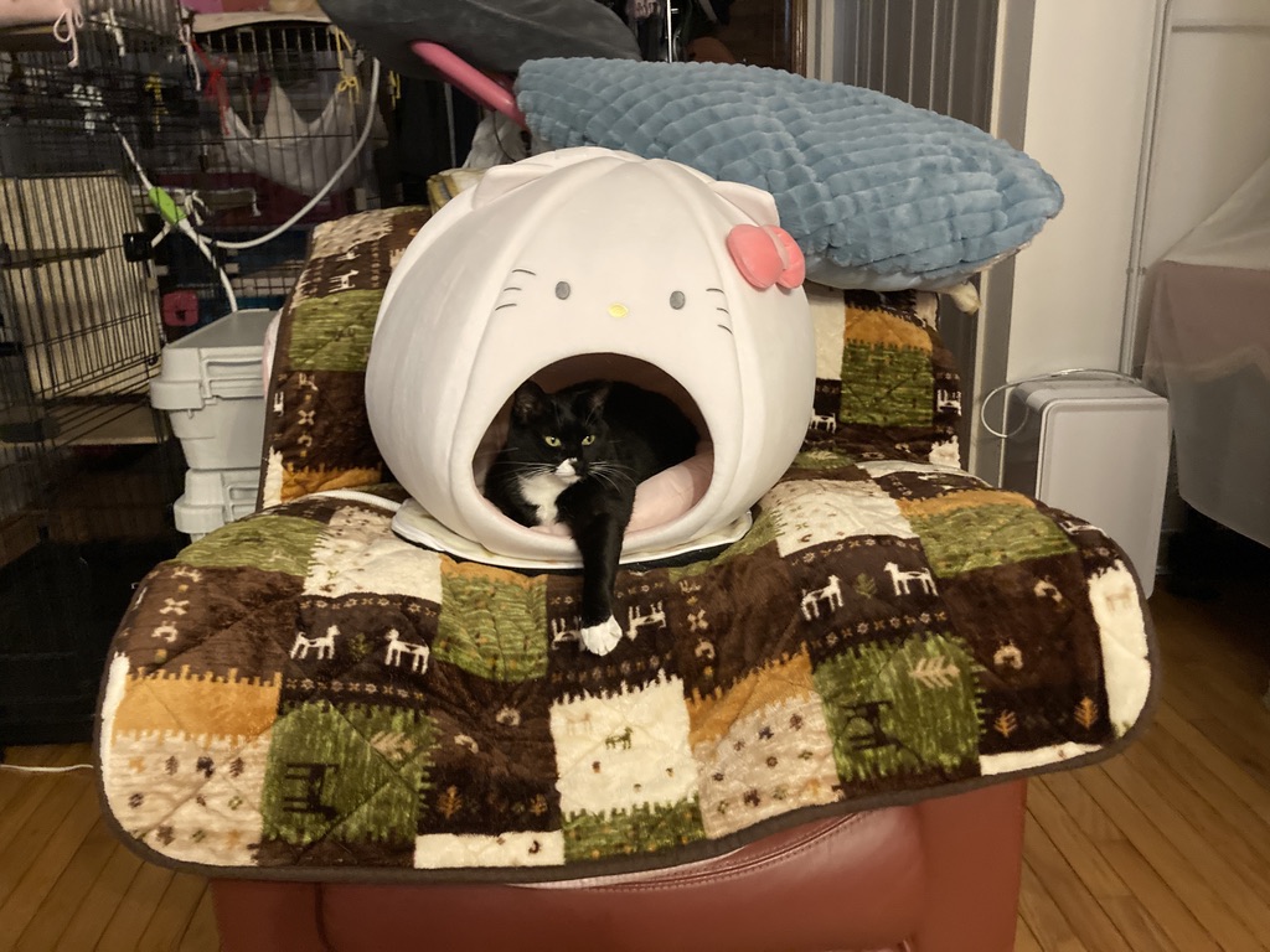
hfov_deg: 63.4
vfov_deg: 49.7
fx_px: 1027
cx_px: 635
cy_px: 476
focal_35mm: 28
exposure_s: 1/30
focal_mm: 3.99
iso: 500
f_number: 1.8
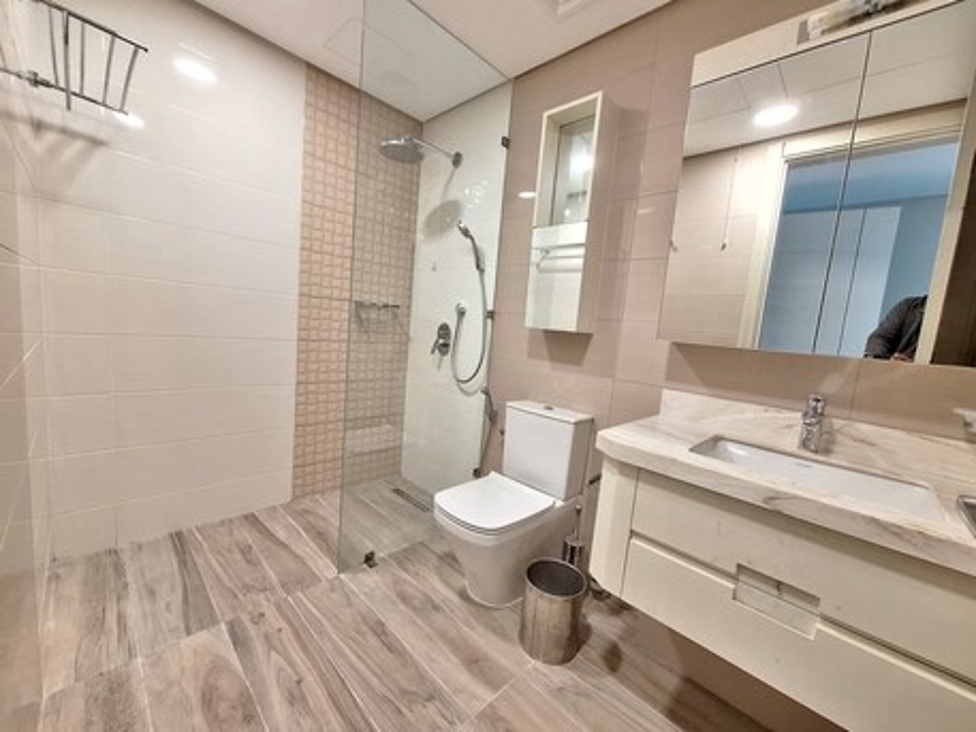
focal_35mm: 13
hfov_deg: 106.2
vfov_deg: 89.9
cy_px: 366
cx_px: 488
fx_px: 367
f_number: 2.2
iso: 200
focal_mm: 1.74
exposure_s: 1/50
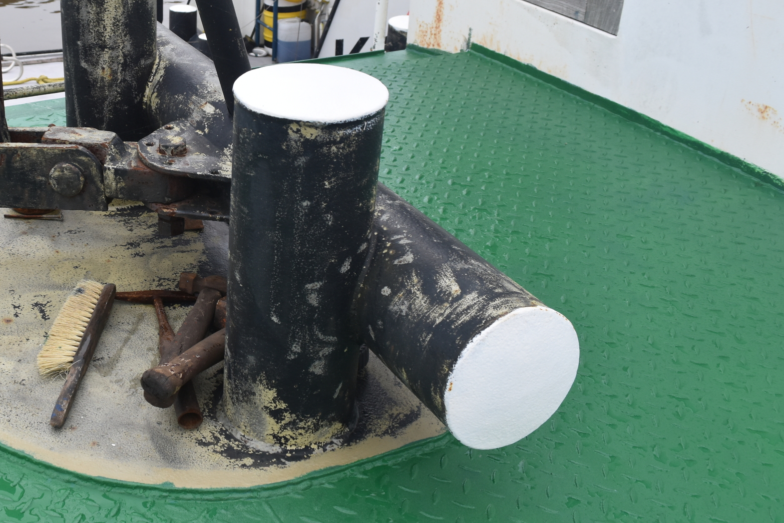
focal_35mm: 43
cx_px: 172
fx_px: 936
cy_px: 144
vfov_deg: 30.8
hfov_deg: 43.6
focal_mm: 18
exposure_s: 1/200
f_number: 7.1
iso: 400
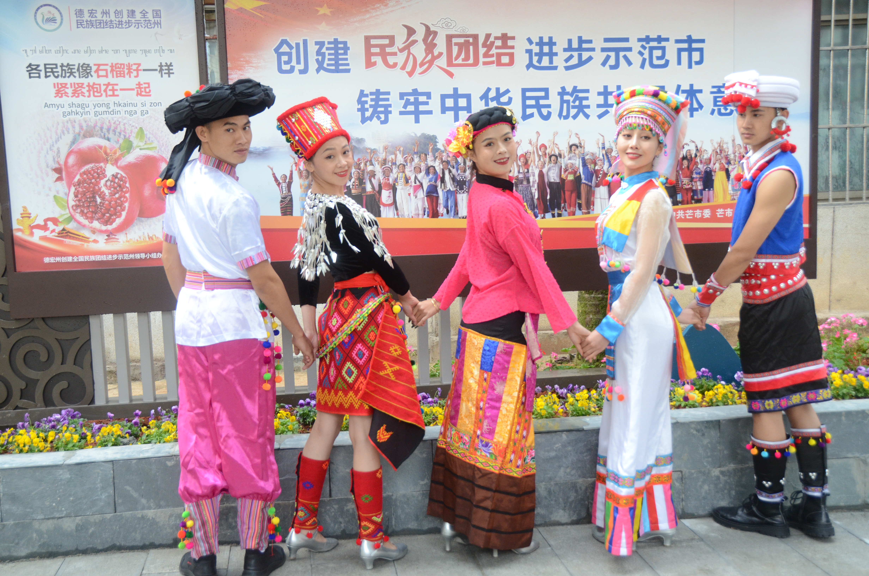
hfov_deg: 49.6
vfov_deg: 34.1
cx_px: 434
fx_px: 939
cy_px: 288
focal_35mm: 39
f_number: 4.5
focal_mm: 26
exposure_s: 1/200
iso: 1100
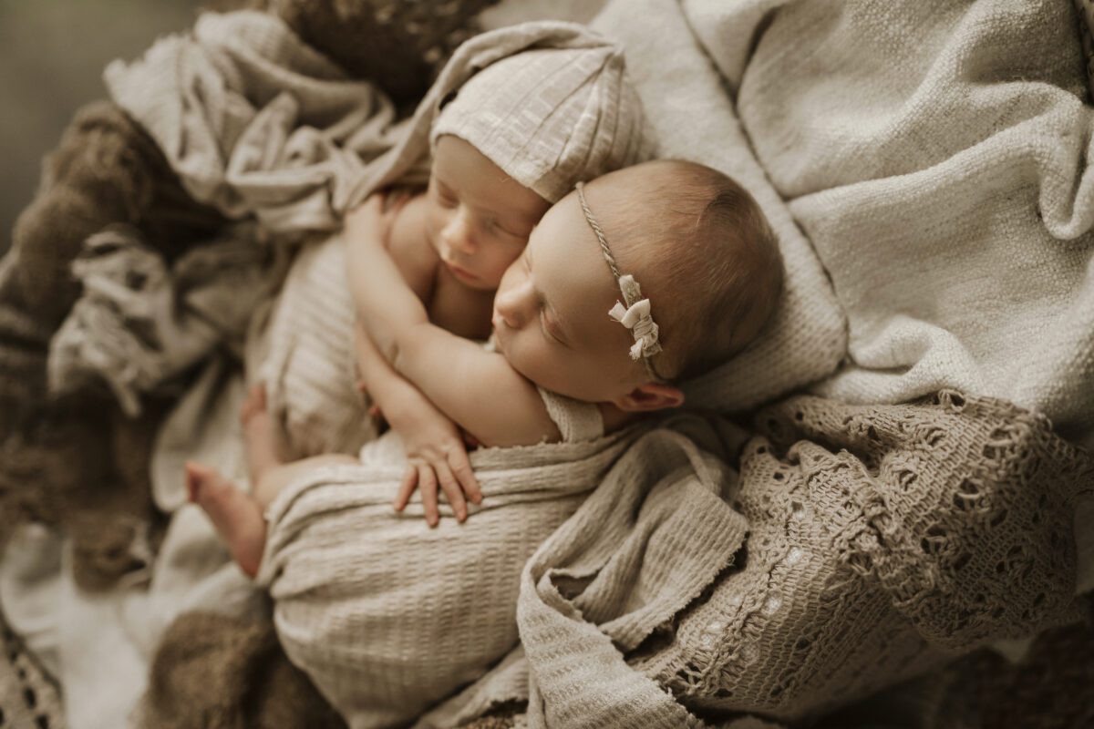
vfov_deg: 37.9
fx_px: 1064
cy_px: 364
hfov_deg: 54.4
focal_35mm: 35
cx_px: 547
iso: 500
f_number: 2
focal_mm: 35
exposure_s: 1/160
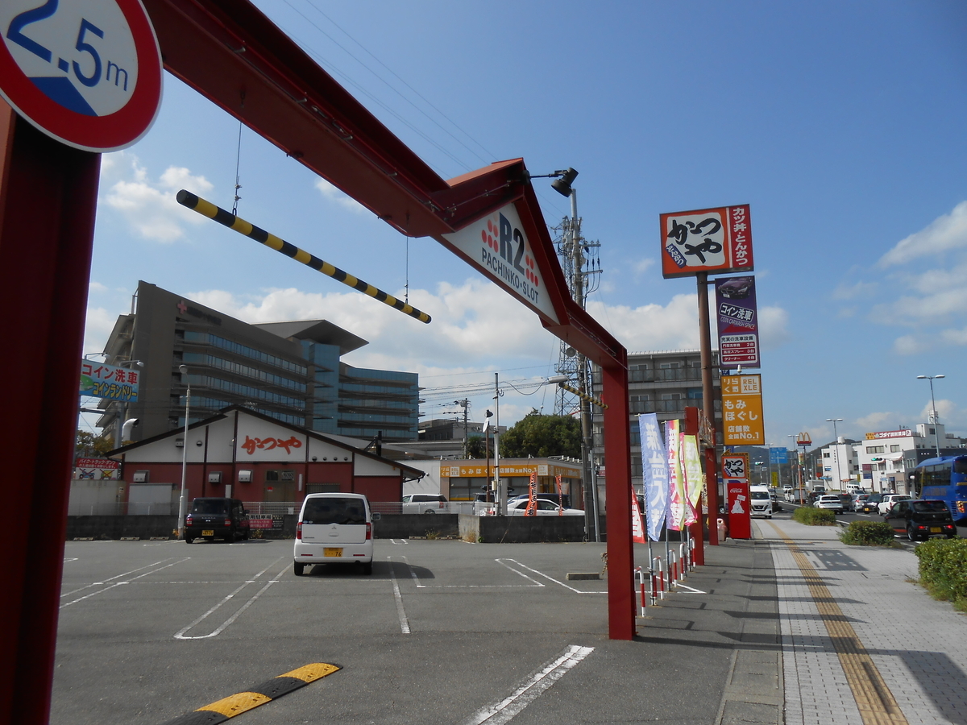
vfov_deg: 53.1
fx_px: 726
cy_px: 362
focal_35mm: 26
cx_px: 484
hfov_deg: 67.3
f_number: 3.5
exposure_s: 1/1500
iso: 80
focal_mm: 4.6
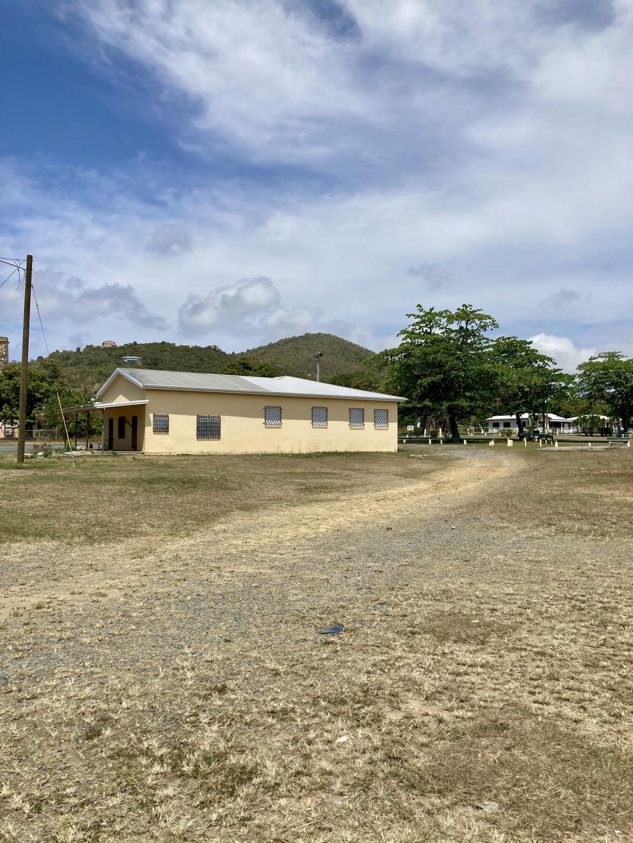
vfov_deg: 63.4
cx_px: 316
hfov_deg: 49.7
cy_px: 422
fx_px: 683
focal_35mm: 28
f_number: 1.8
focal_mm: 3.99
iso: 25
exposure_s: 1/3745
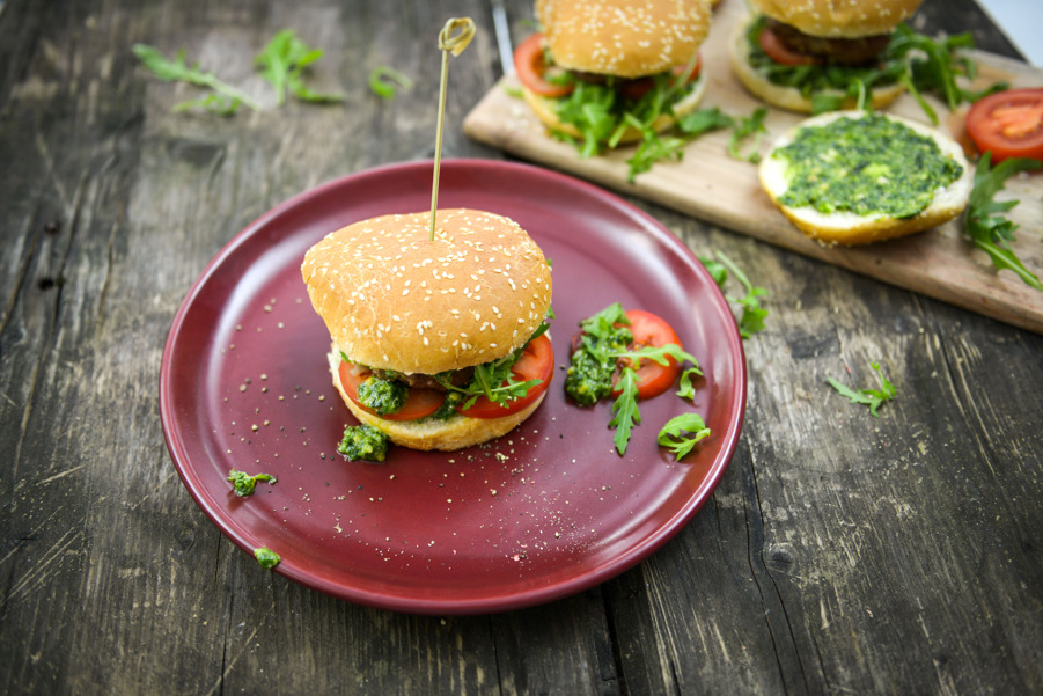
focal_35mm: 40
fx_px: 1159
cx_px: 522
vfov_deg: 33.4
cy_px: 348
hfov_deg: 48.5
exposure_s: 1/125
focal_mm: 40
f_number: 2.8
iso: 640
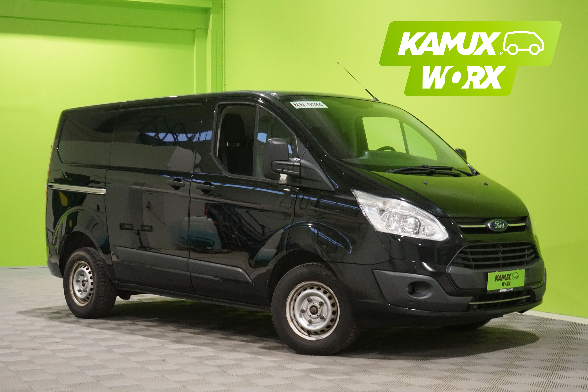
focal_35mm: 58
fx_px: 947
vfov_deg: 23.4
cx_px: 294
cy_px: 196
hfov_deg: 34.5
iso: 6400
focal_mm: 58
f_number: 20
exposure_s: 1/15
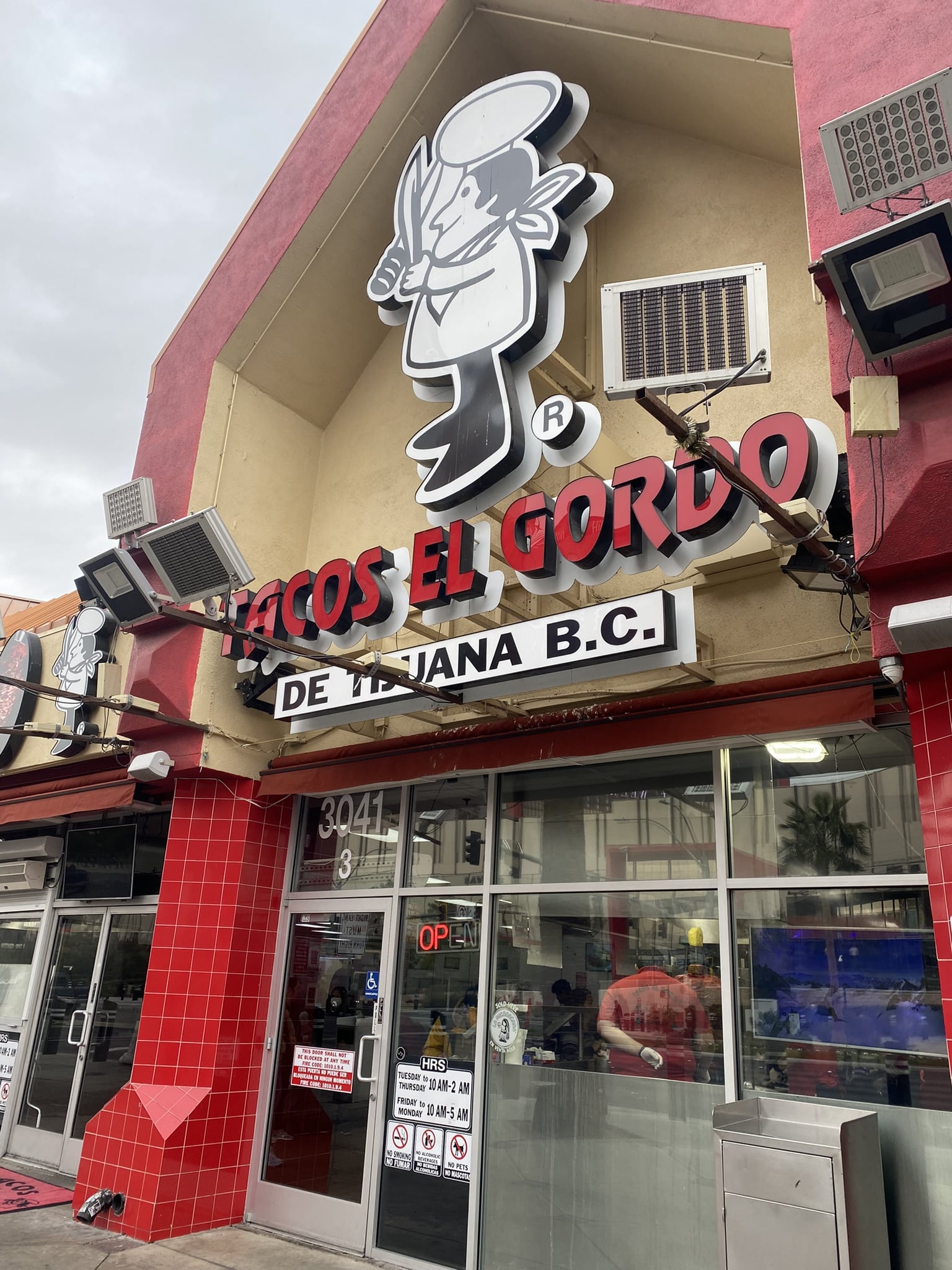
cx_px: 476
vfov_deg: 67.3
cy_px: 635
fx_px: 953
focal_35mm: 26
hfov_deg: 53.1
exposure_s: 1/539
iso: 32
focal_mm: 4.25
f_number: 1.8
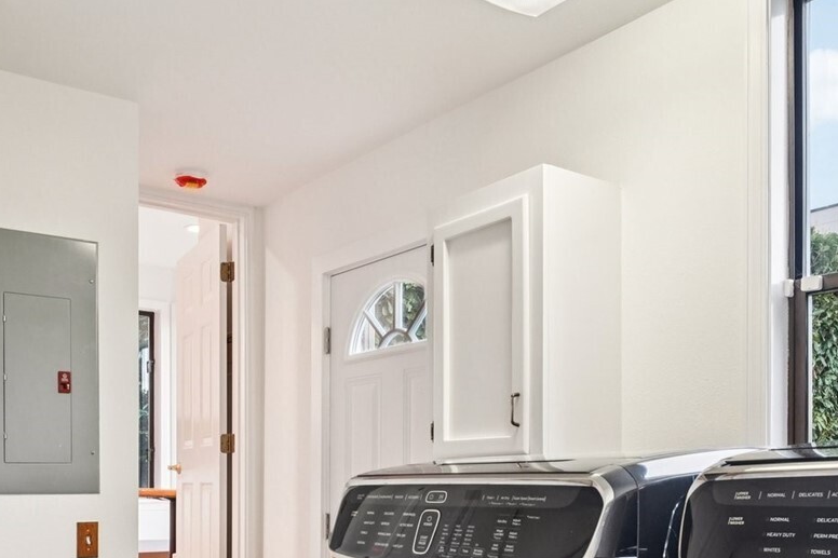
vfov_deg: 34.8
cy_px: 539
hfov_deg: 53.5
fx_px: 814
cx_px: 288
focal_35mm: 35
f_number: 8
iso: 1600
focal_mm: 16
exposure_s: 1/13
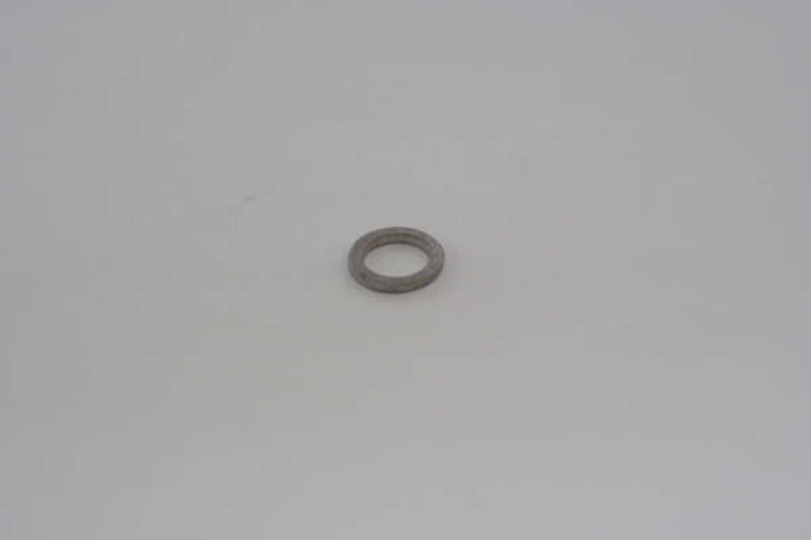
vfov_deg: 11.4
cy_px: 270
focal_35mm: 120
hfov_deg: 17.1
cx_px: 406
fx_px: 2703
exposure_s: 1/60
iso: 800
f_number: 8
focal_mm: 80
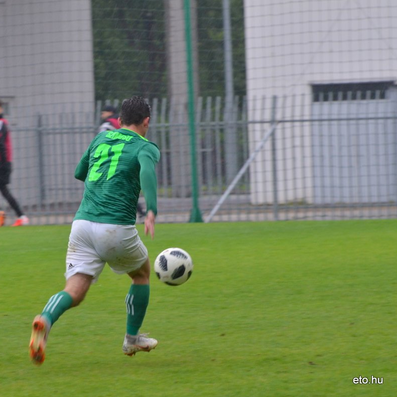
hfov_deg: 5.3
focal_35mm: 328
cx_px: 96
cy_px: 199
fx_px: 4256
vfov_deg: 5.3
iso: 500
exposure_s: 1/125
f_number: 7.1
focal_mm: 170
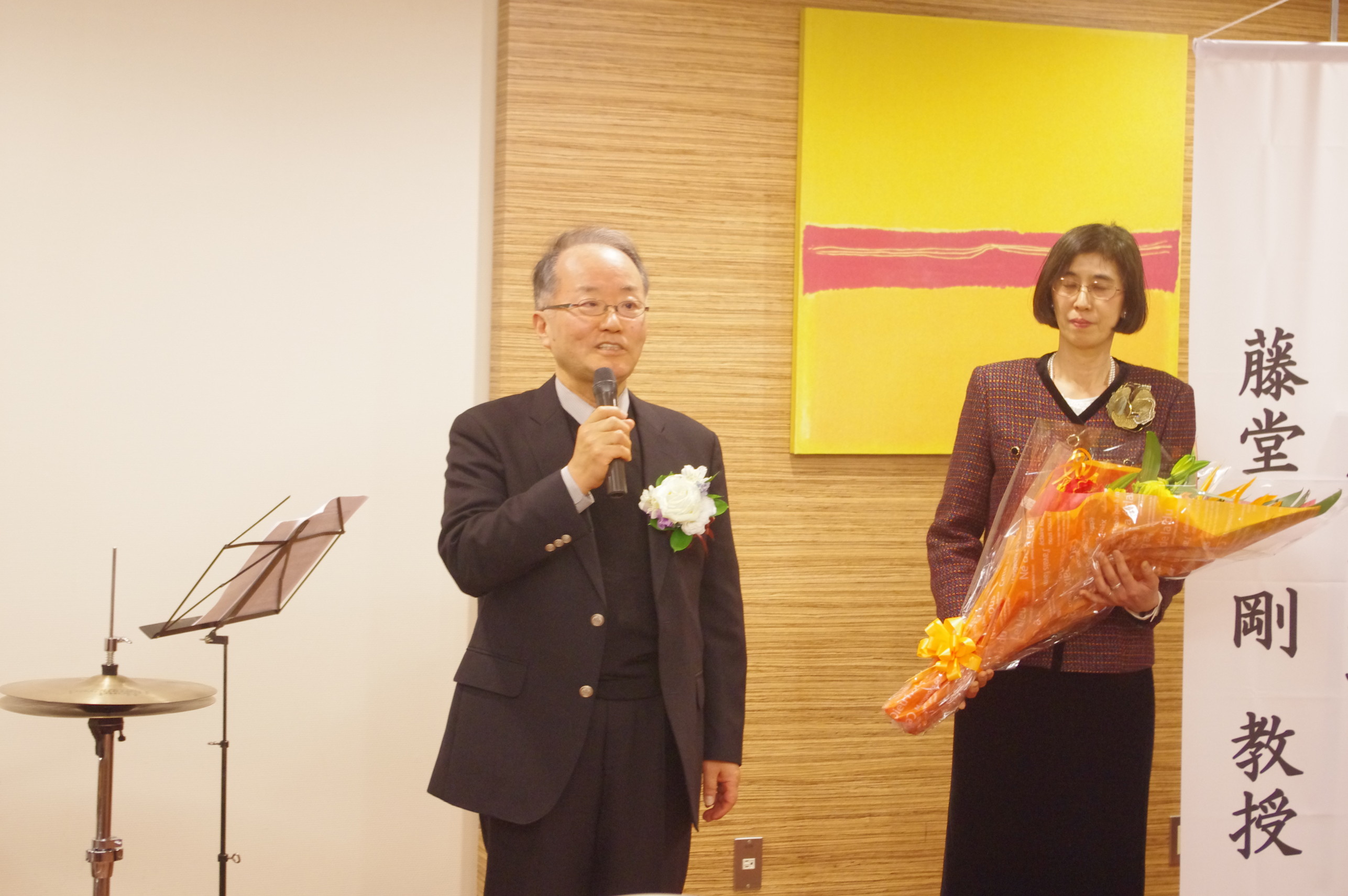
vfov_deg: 21.2
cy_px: 448
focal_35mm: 64
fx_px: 2394
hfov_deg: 31.5
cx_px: 674
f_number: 4.5
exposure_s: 1/15
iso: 2000
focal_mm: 42.5
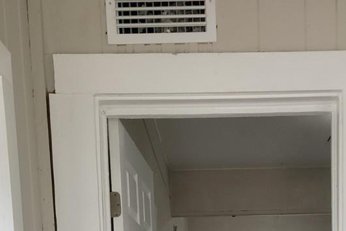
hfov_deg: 32.5
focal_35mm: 61
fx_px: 586
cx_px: 236
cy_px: 385
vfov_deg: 18.6
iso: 64
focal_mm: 5.4
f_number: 1.8
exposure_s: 1/120
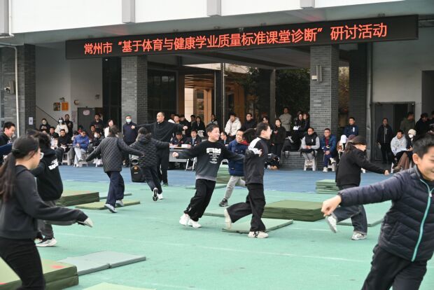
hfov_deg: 36.2
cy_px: 145
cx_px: 217
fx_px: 663
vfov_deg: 24.6
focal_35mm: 55
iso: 360
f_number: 5.6
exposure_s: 1/250
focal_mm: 55
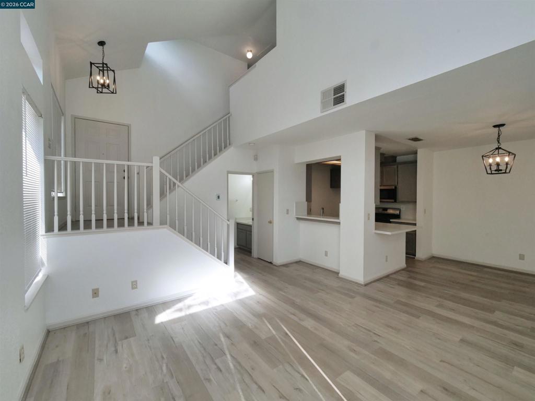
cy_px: 200
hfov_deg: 102.1
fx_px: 216
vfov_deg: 85.7
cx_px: 268
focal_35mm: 14
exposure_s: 1/160
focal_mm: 7
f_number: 10
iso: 800
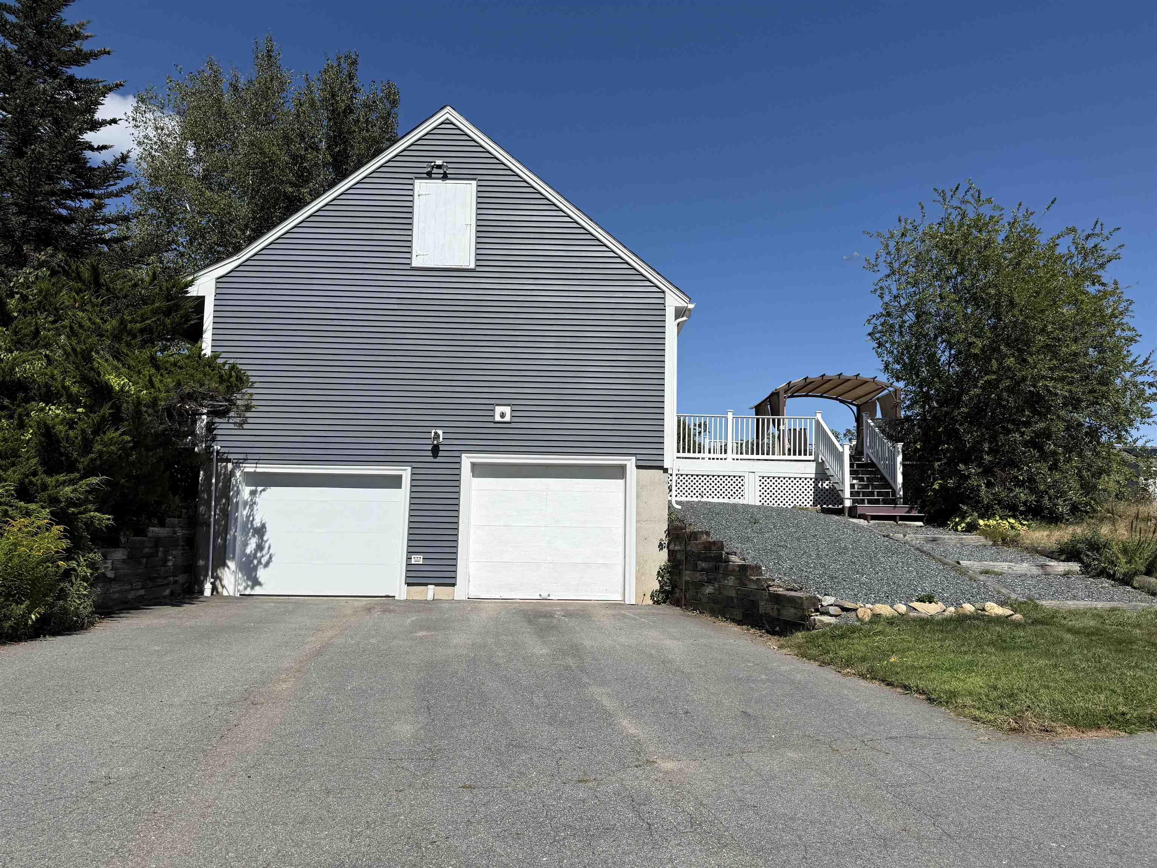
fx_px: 802
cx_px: 578
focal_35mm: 24
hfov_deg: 71.6
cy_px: 434
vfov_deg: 56.8
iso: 80
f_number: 1.78
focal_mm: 6.76
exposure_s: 1/8130
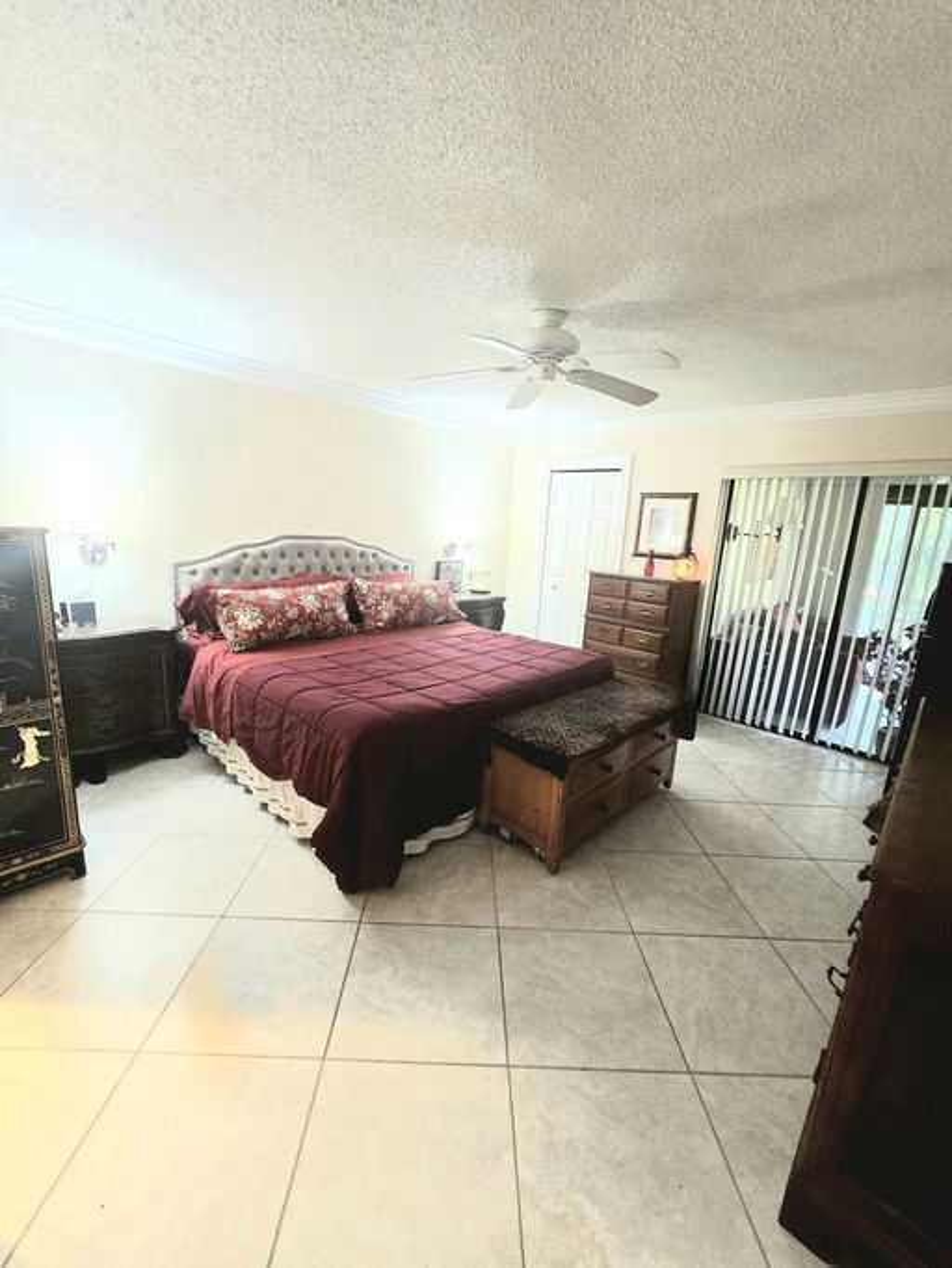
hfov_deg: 90.0
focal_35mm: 13
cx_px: 476
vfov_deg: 106.2
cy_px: 634
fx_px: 476
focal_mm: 2.2
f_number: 2.2
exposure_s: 1/60.2
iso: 400
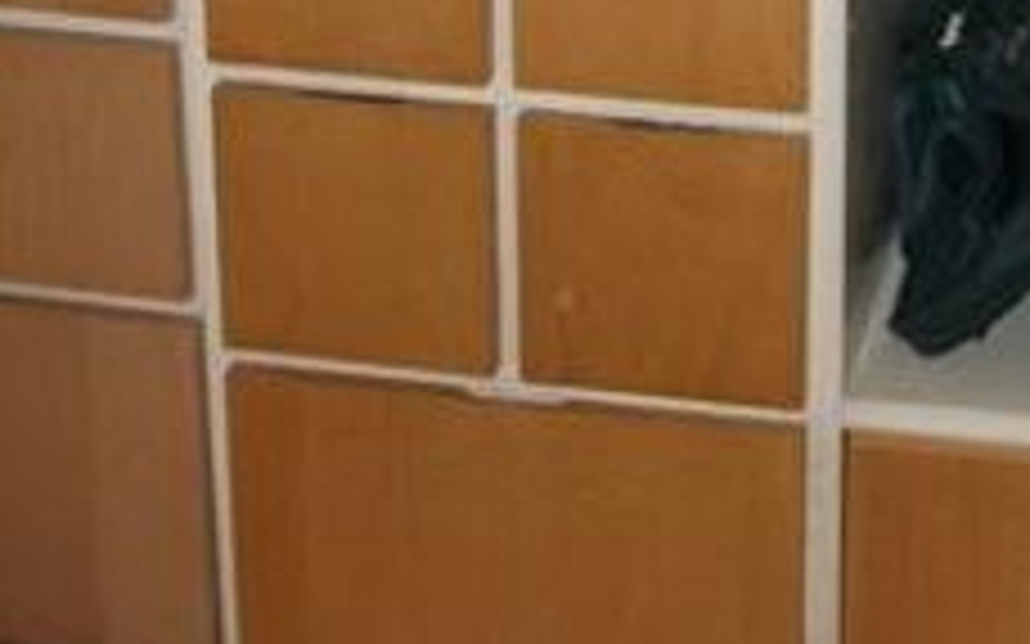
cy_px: -473
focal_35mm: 92
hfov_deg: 22.0
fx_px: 2582
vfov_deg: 13.0
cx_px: 931
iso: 150
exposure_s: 1/40
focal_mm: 5.7
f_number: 2.9
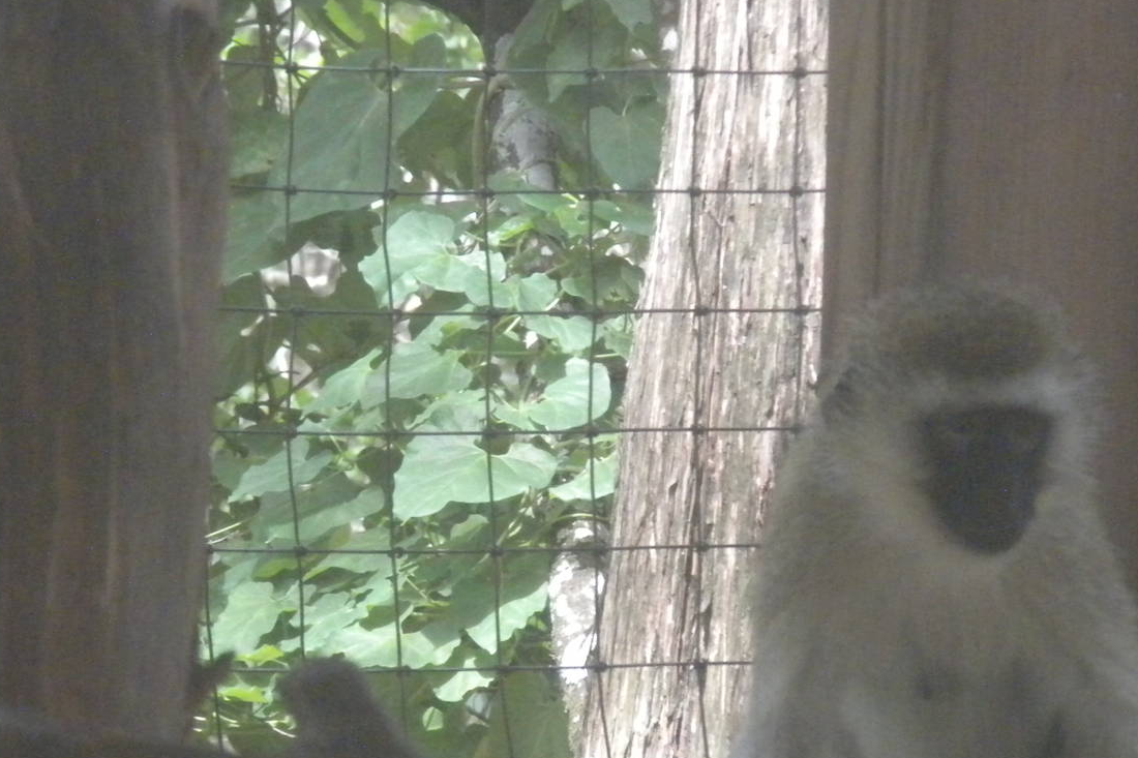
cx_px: 682
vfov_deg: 3.8
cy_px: 550
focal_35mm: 360
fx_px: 11378
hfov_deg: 5.7
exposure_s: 1/220
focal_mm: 42.1
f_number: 5.2
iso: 800
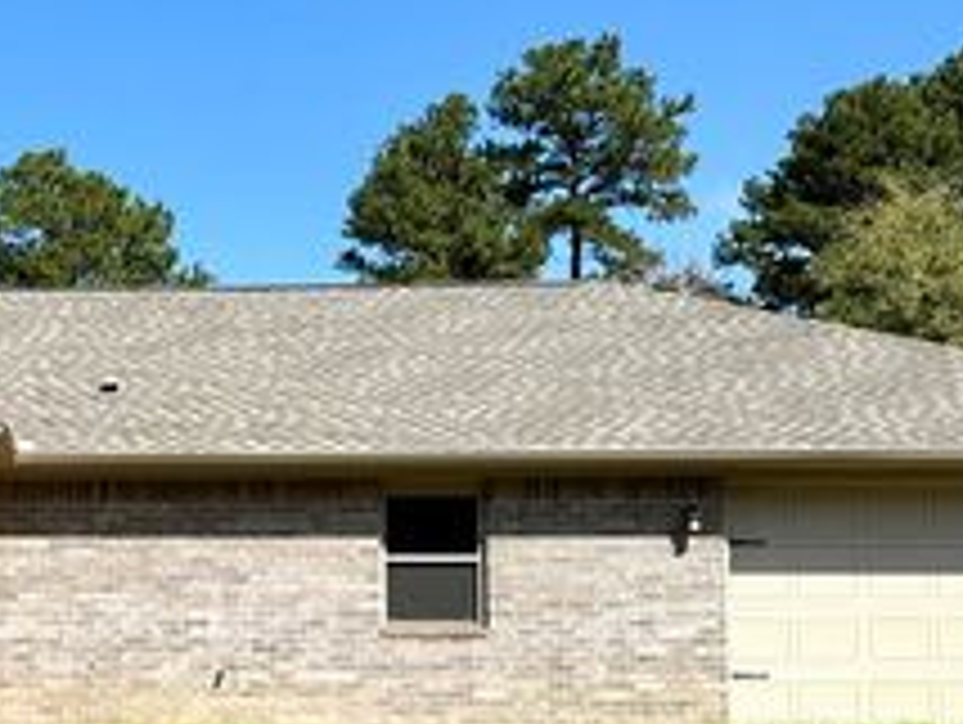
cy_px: 578
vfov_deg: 25.7
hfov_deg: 32.3
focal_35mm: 56
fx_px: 1560
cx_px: 63
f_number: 1.78
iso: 80
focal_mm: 6.76
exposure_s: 1/4405
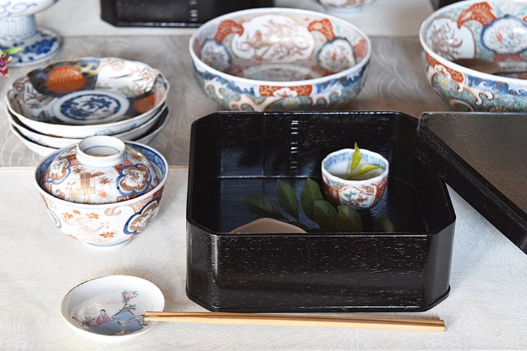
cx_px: 264
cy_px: 176
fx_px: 1207
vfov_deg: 16.5
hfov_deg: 24.6
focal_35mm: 82
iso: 800
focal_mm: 55
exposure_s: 1/5
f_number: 5.6
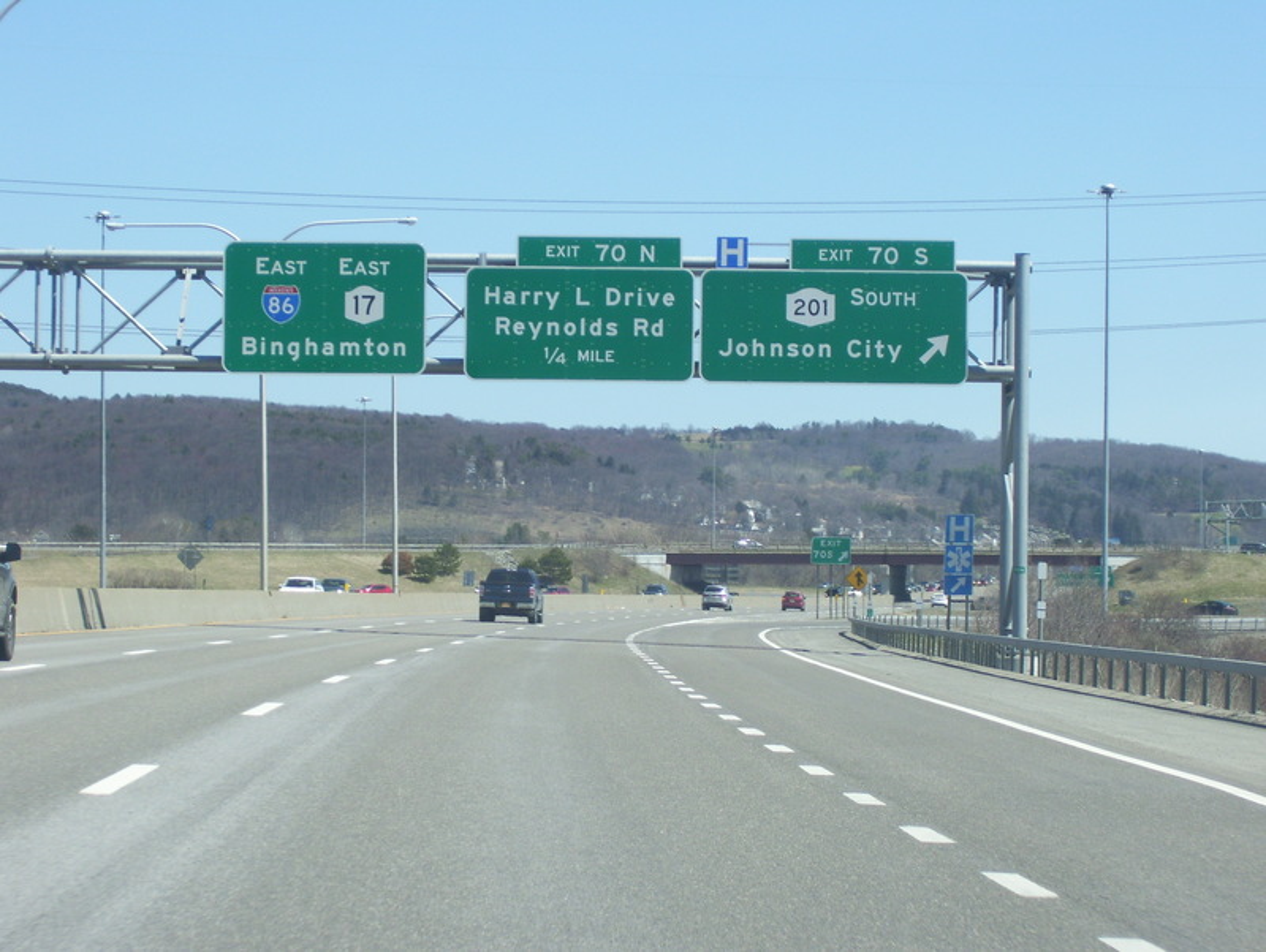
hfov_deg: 18.2
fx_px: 3955
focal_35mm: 108
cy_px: 476
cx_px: 633
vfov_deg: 13.7
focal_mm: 18
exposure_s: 1/400
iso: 80
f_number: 4.6
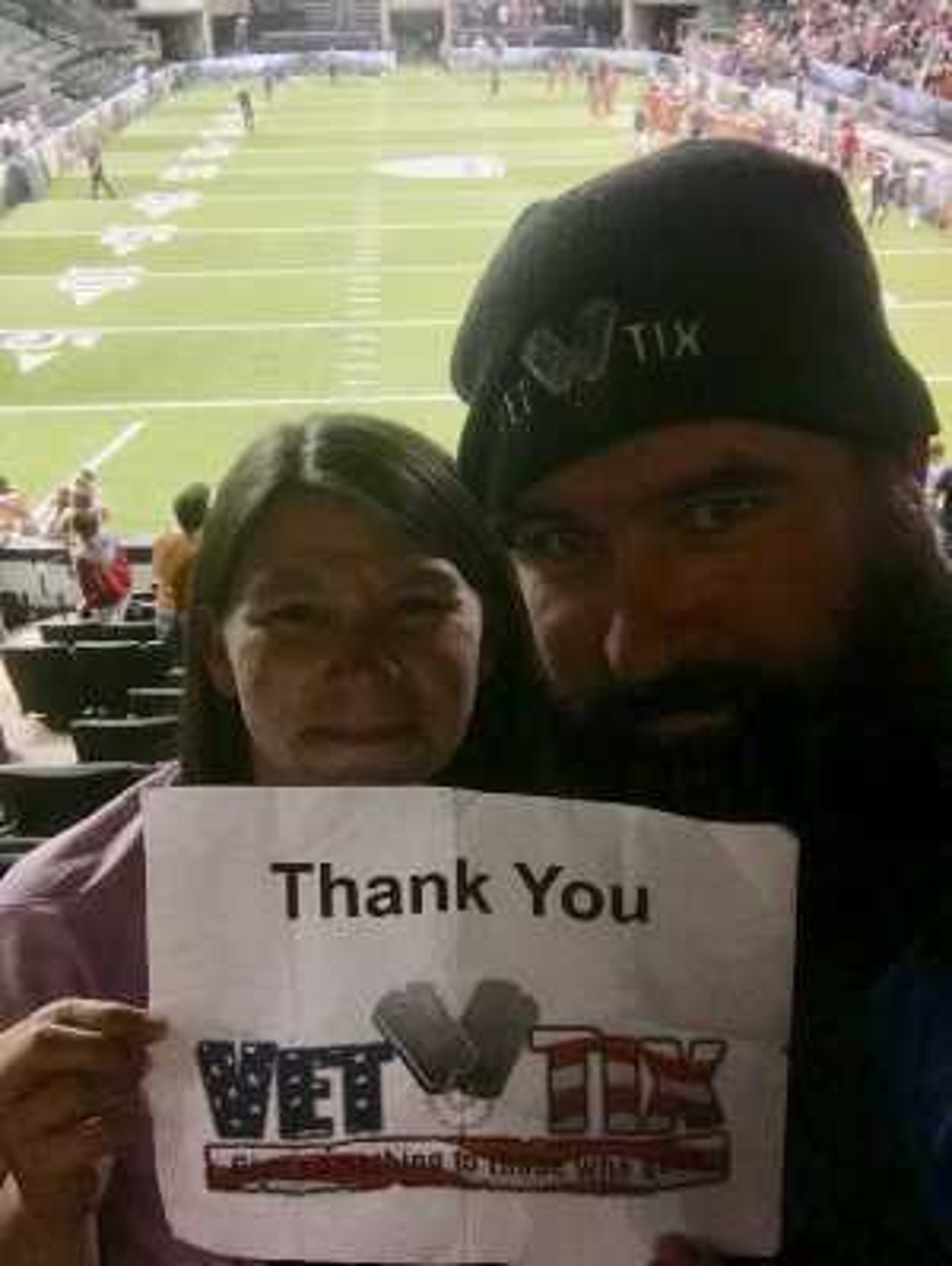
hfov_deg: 44.2
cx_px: 476
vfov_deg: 56.8
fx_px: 1172
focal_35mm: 32
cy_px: 633
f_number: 2.2
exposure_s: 1/30
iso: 100
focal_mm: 2.87
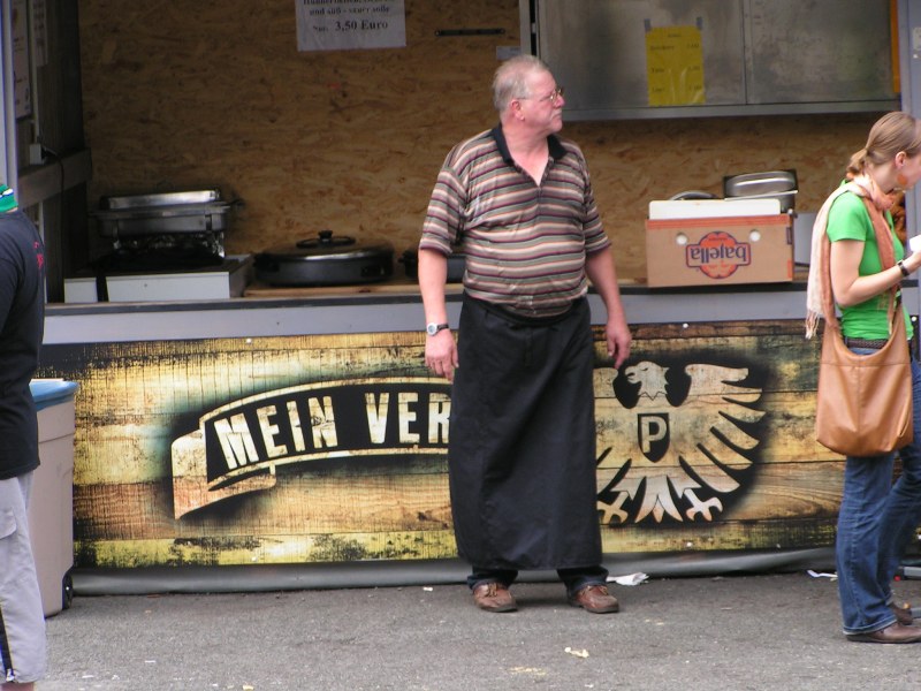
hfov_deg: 11.0
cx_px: 460
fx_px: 4789
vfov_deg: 8.2
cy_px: 346
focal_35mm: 180
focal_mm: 27.5
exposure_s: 1/160
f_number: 4.5
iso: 50
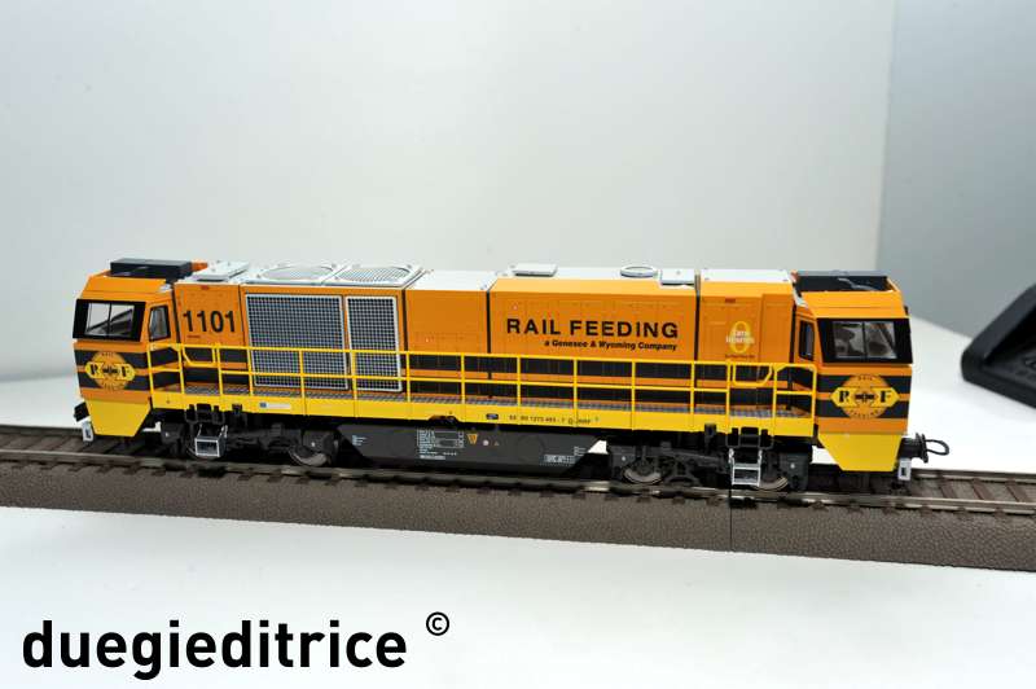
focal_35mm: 35
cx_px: 518
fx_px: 1006
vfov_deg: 37.8
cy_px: 344
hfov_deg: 54.5
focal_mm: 35
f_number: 11
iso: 400
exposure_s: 1/80
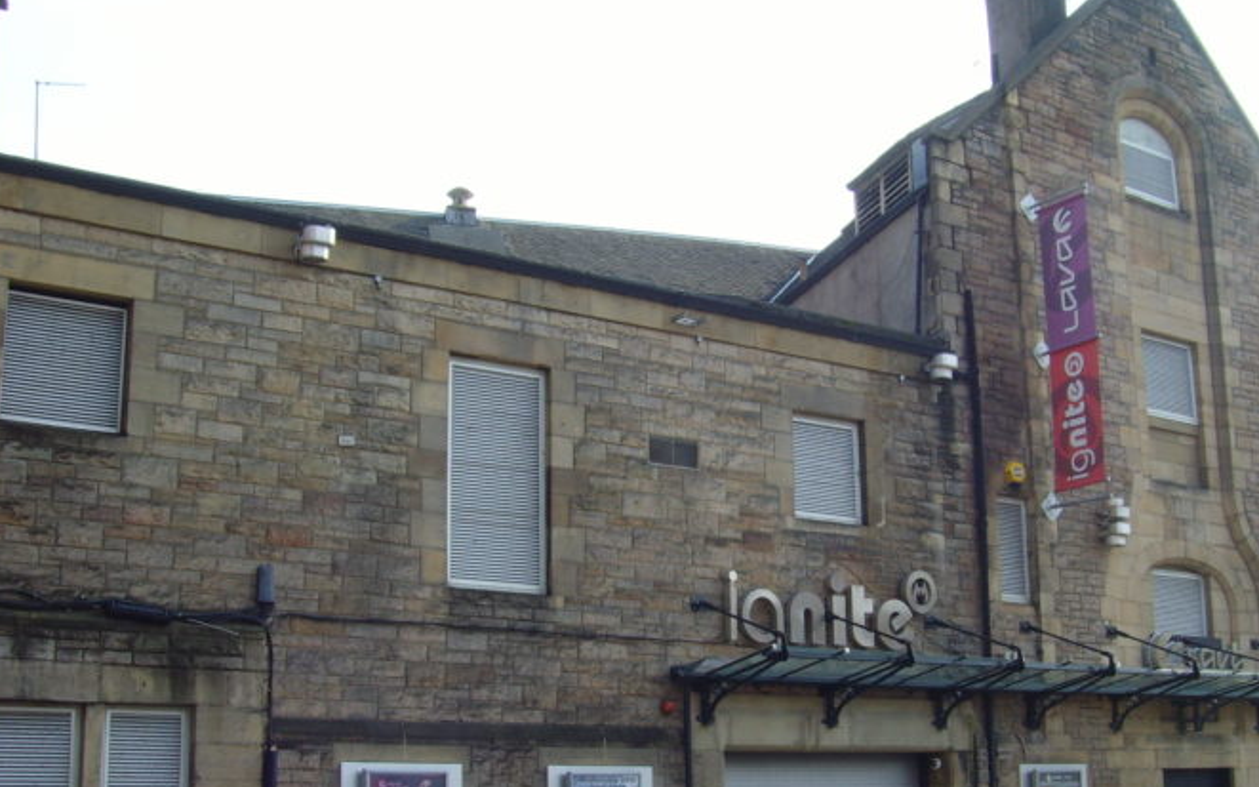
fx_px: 1647
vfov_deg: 26.7
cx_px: 714
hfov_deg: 41.8
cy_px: 539
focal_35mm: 48
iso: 80
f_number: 6.3
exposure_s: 1/125
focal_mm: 6.6
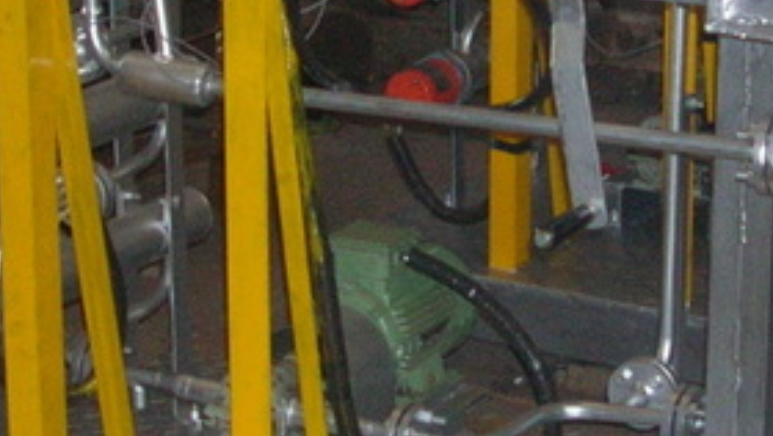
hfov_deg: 15.7
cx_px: 580
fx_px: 2790
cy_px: -66
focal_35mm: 136
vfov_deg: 8.8
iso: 144
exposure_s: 1/60.1
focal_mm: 5.8
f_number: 2.8
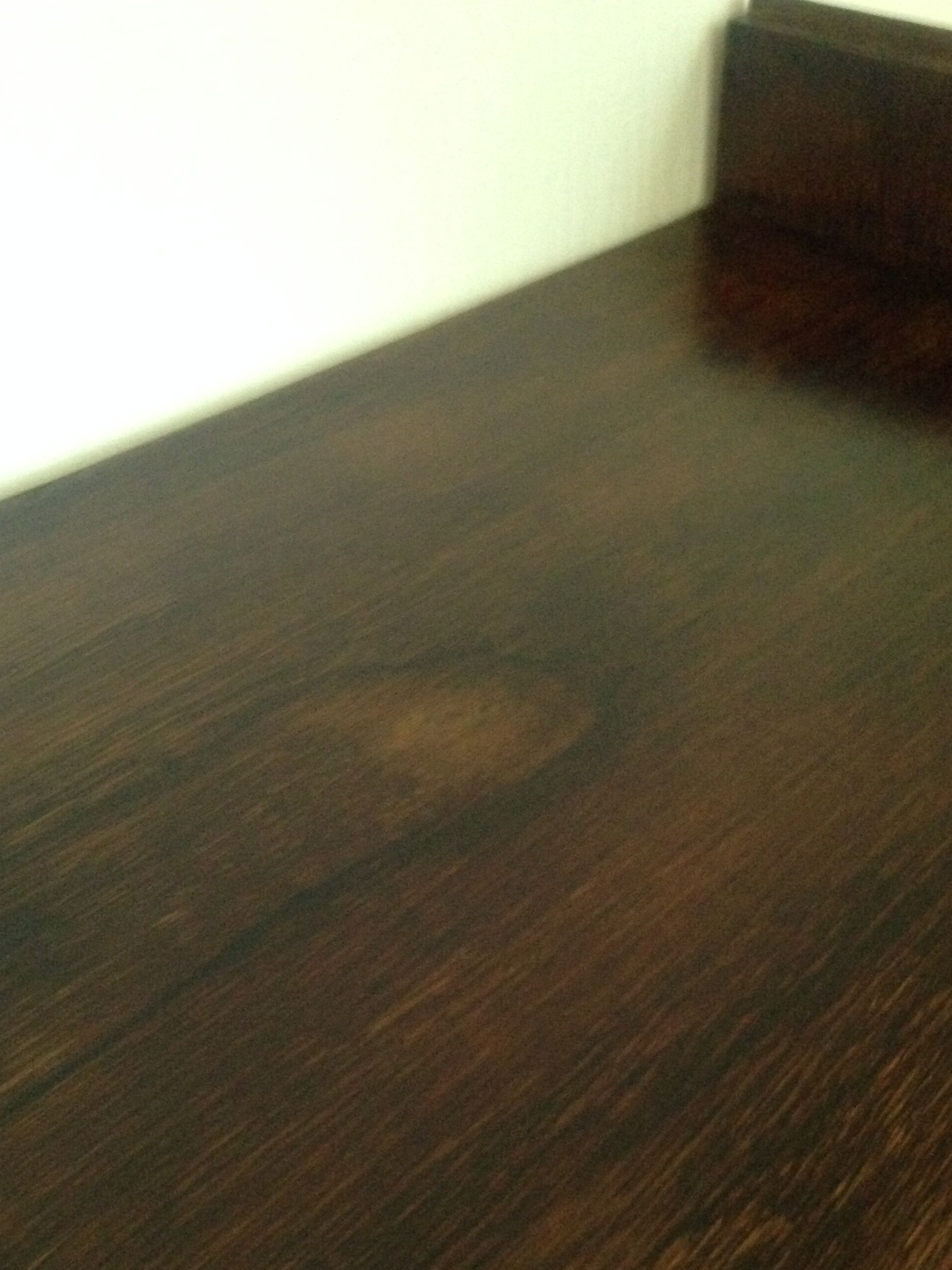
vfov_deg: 44.4
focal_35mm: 42
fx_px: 1540
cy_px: 797
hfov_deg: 34.3
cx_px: 493
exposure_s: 1/15
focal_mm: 4.12
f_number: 2.4
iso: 500
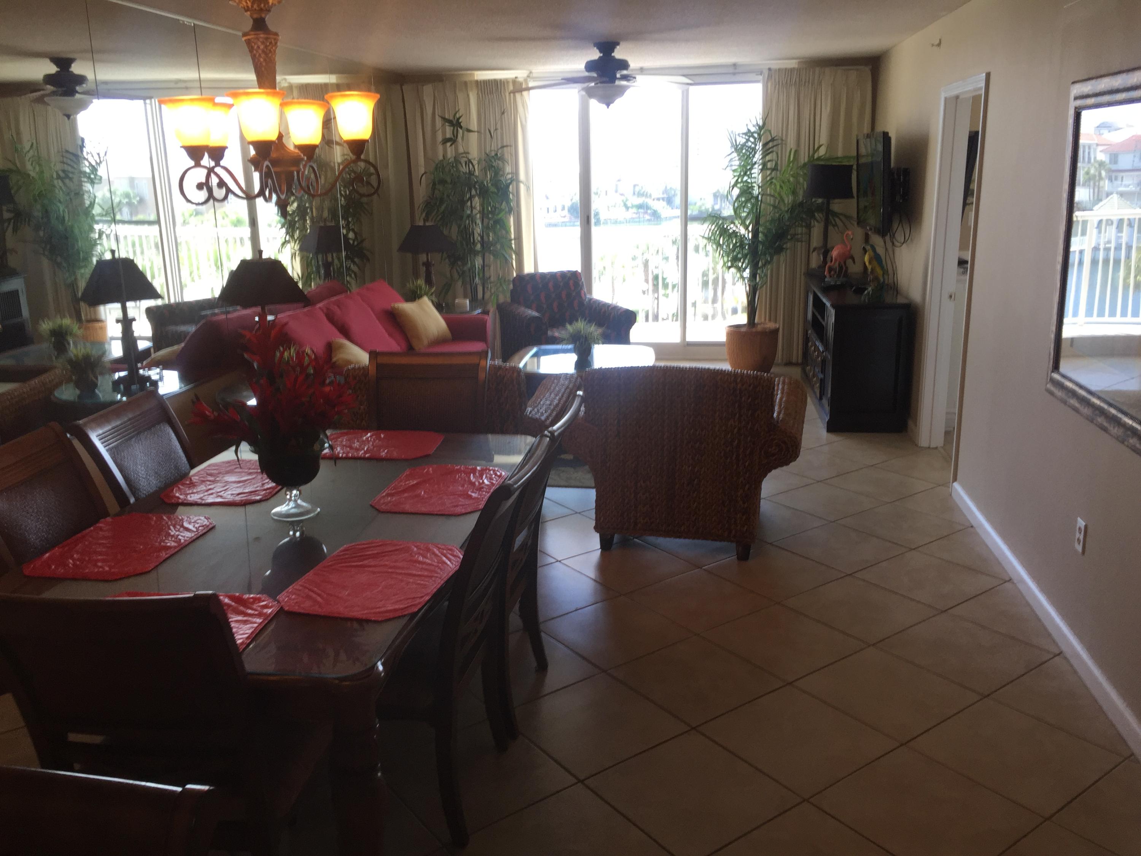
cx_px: 570
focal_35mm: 29
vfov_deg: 48.2
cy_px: 428
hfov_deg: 61.7
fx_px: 956
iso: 40
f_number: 2.2
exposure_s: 1/60
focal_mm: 4.15
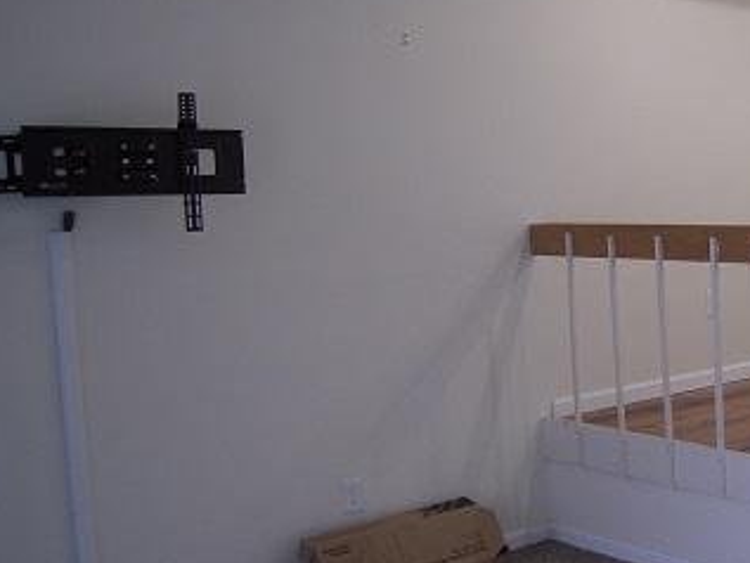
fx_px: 1149
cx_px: 698
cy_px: 310
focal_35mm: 53
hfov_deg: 33.9
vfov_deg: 27.5
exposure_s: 1/30
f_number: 2.7
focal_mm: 5
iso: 125
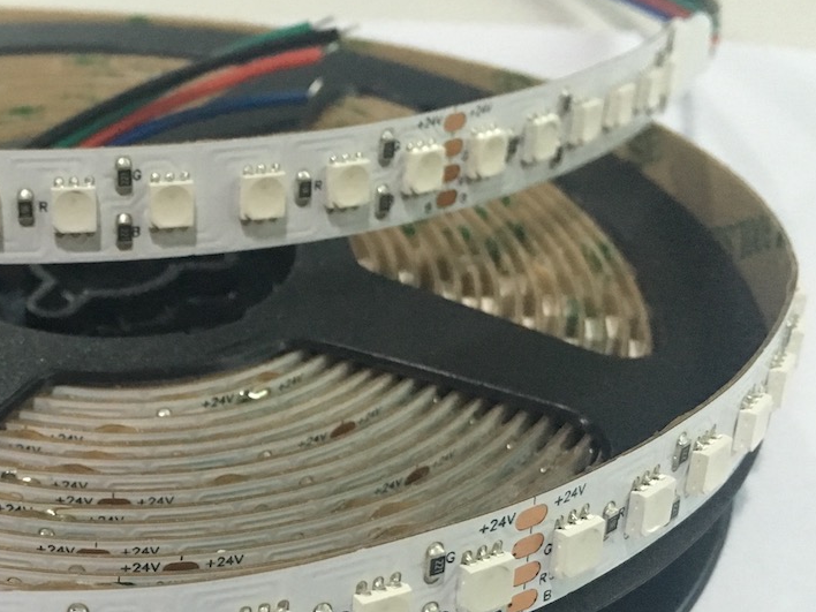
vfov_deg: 24.3
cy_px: 516
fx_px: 1391
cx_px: 105
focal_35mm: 59
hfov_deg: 31.4
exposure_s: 1/25
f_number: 2.2
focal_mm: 4.15
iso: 200
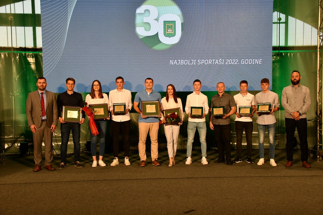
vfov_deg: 29.9
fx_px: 404
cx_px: 162
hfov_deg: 43.6
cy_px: 108
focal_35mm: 45
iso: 720
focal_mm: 30
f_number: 4
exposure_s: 1/250
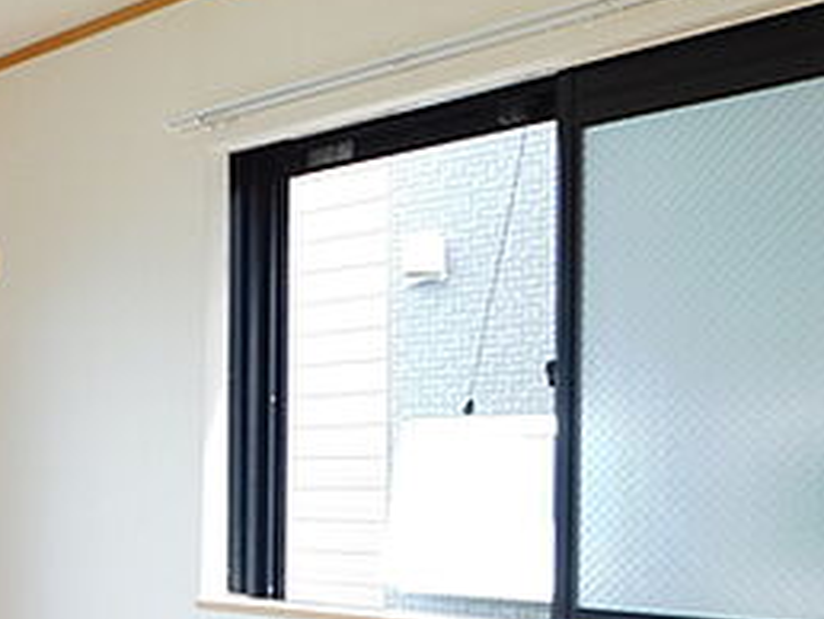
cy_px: 517
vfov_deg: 25.2
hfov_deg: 30.1
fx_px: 1358
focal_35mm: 57
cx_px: -93
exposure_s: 1/30
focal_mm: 4
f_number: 3
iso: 125
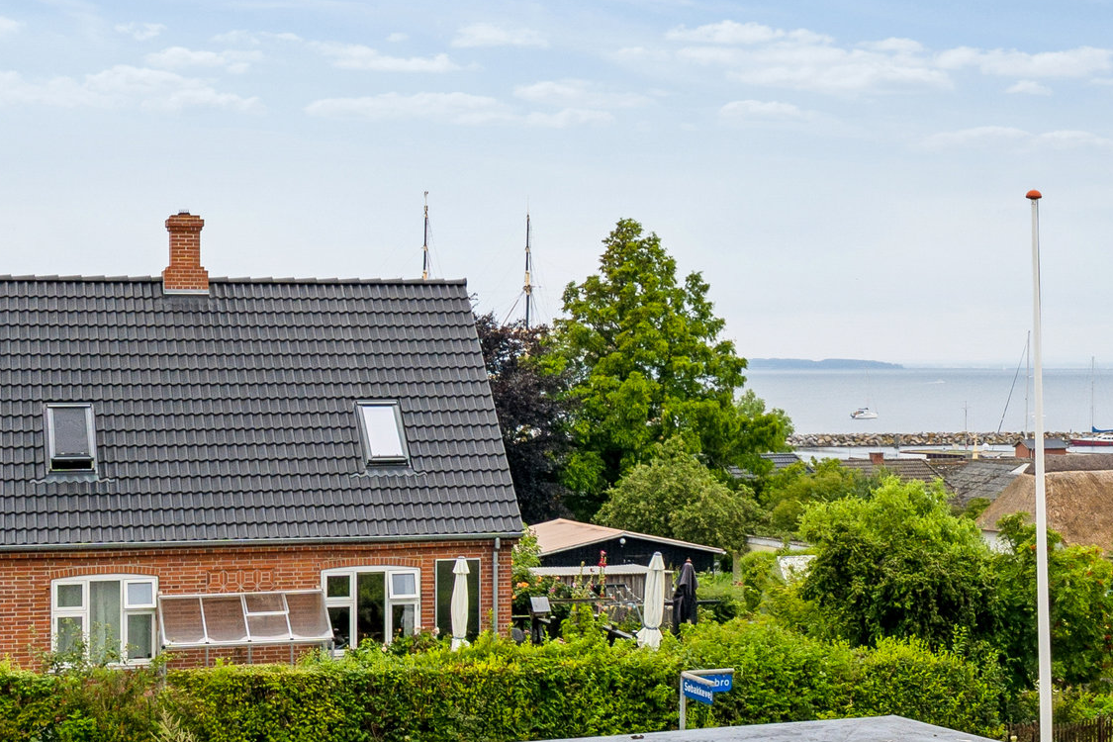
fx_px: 2288
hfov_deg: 27.2
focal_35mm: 74
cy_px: 313
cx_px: 733
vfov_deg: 18.4
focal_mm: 18.5
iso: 200
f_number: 8
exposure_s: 1/400
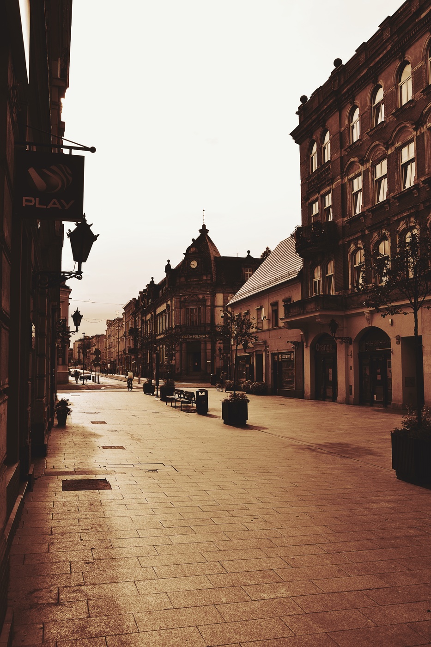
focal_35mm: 30
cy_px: 324
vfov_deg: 61.9
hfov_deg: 43.6
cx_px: 216
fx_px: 539
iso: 200
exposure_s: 1/640
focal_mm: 20
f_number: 8
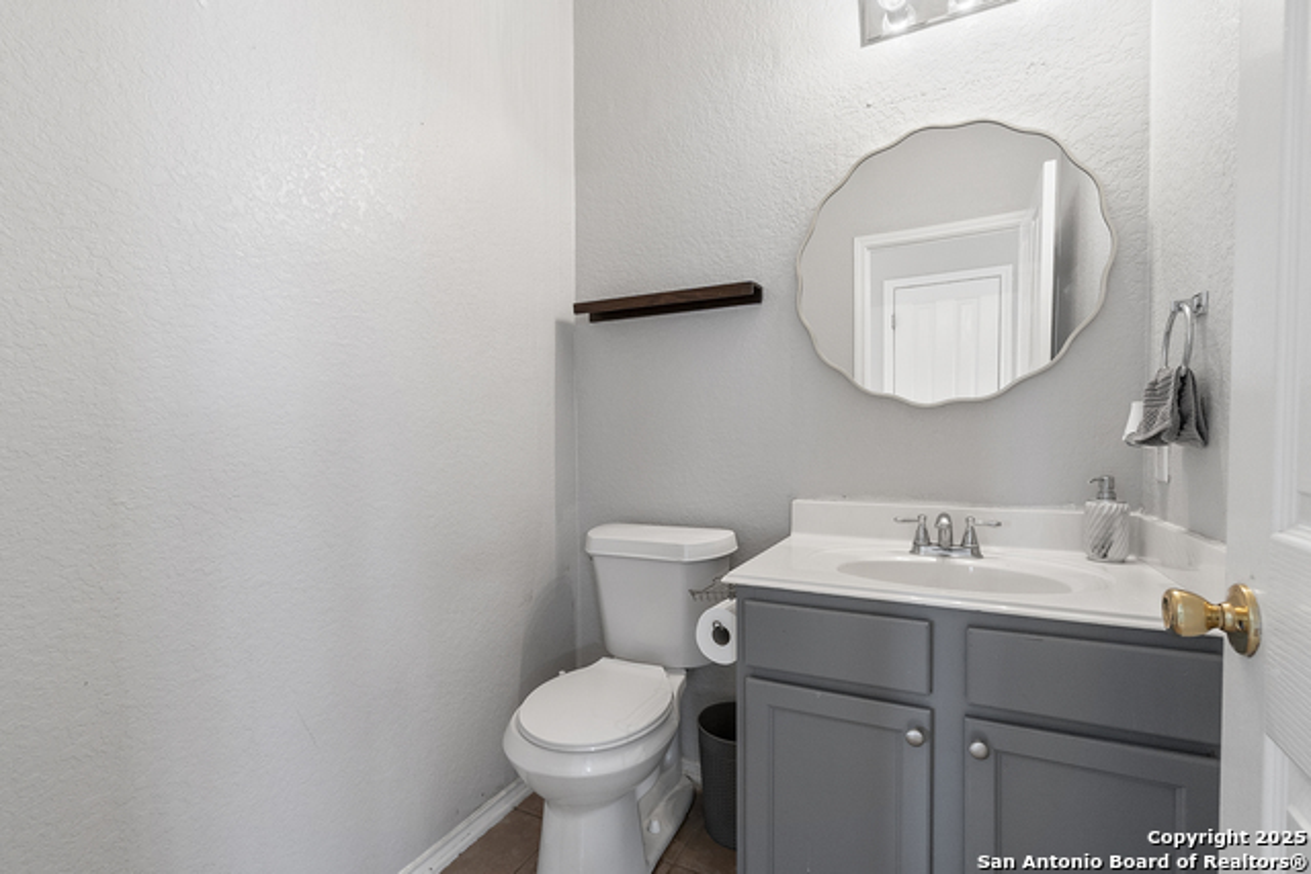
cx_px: 656
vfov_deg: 77.4
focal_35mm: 15
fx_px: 546
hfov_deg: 100.4
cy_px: 437
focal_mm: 10
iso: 320
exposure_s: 1/4
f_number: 6.3
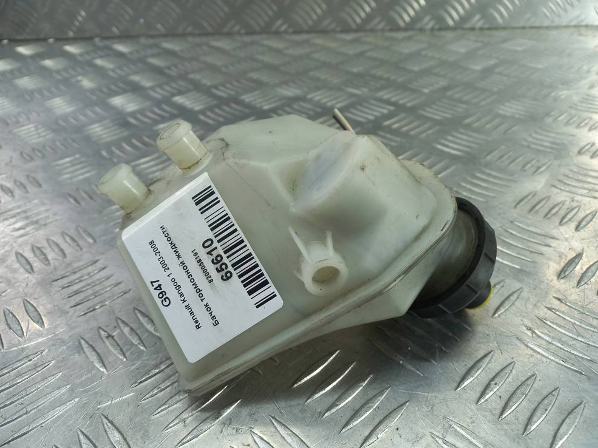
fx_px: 449
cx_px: 300
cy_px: 226
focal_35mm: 26
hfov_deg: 67.3
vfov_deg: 53.0
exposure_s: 1/50
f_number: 1.8
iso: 64
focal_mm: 4.6
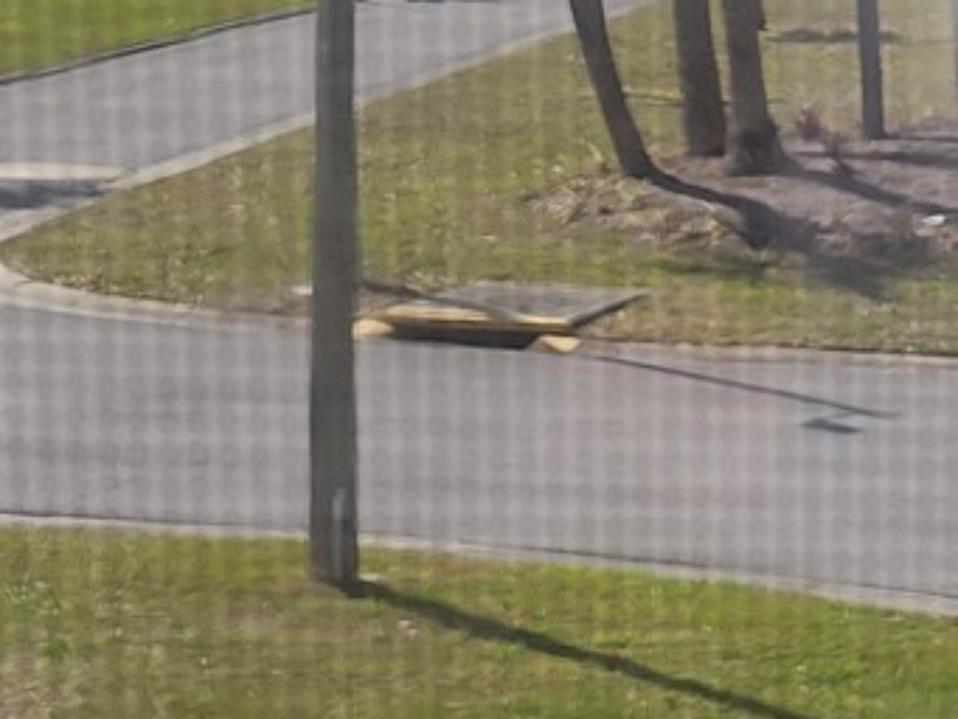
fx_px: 2990
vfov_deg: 13.7
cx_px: 1621
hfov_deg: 16.0
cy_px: 312
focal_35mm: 108
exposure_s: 1/554
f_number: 1.7
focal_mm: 6.3
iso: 10
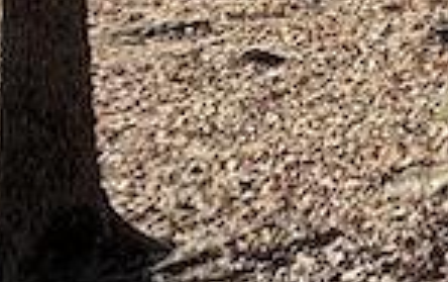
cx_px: 690
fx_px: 1223
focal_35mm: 100
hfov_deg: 18.2
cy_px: -355
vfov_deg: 11.3
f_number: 2.2
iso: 50
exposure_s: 1/1087
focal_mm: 2.22
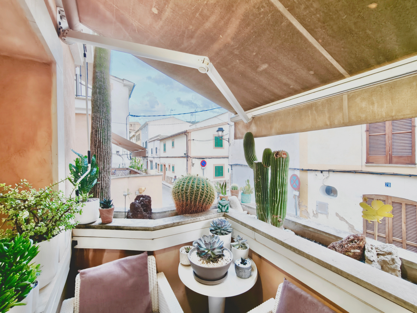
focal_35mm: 15
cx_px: 208
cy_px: 156
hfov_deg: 98.2
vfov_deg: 81.7
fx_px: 181
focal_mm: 2.31
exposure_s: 1/60.2
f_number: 2
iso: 1600
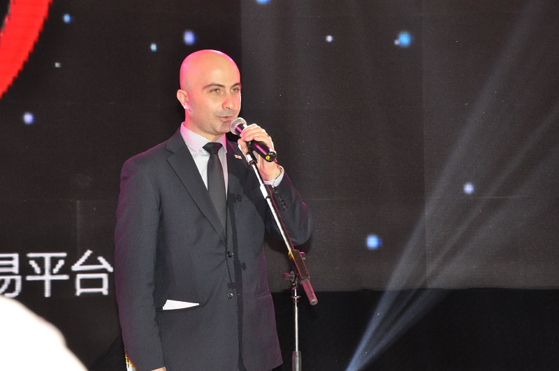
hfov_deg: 14.0
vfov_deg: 9.3
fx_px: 2279
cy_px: 186
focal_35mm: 147
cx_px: 280
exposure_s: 1/125
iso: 1600
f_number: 10
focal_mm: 98
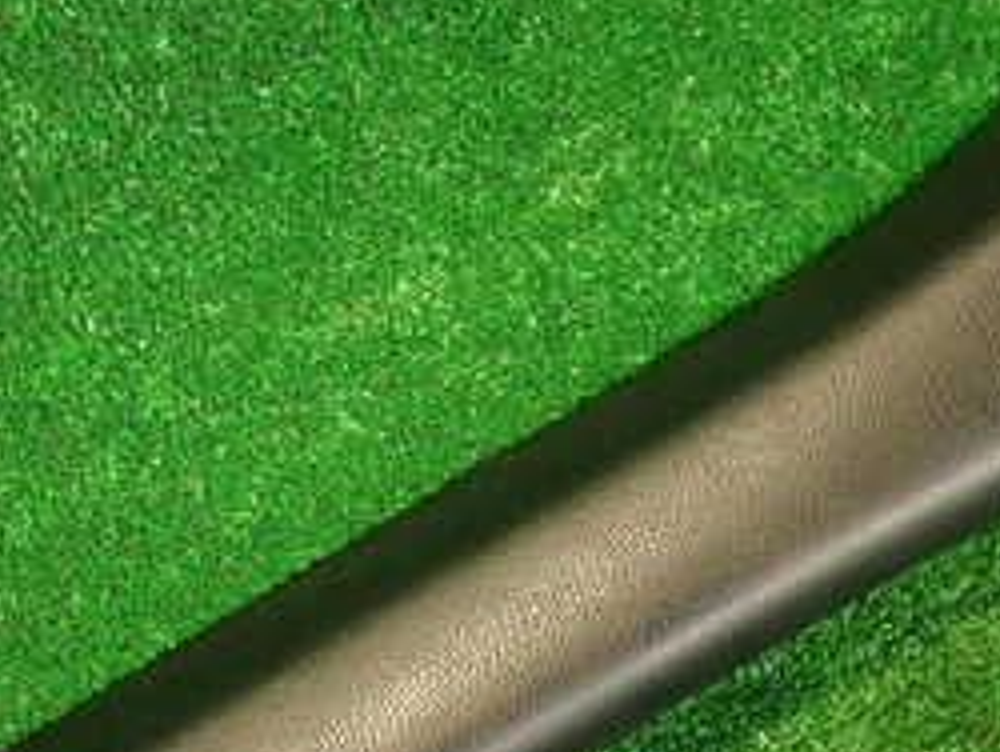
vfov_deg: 23.7
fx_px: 1735
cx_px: 236
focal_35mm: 60
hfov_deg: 31.5
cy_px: 688
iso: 200
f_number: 2
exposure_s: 1/40
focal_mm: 4.5
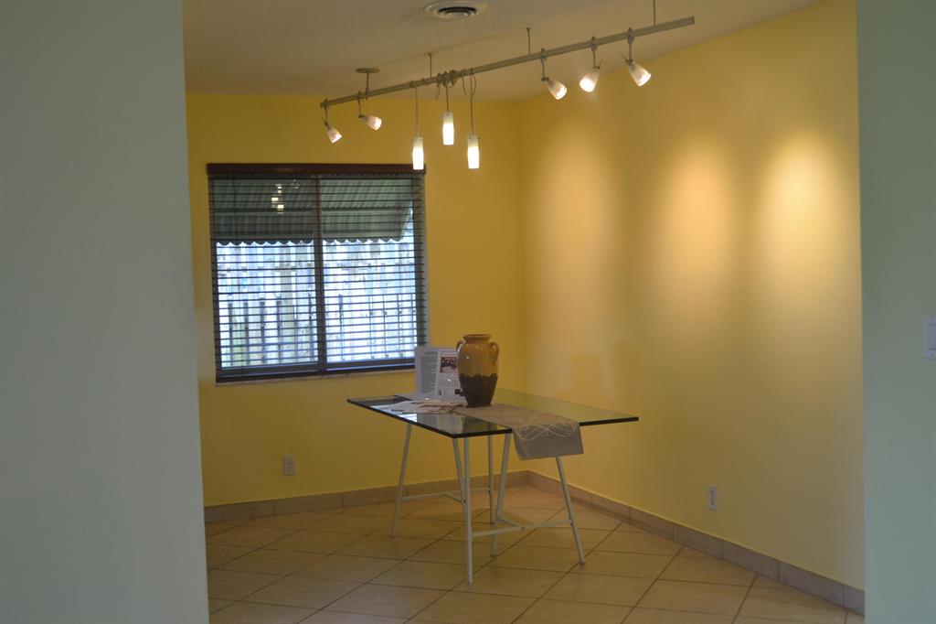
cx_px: 468
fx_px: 1092
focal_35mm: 42
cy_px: 312
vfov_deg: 31.9
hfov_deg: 46.4
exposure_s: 1/25
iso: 400
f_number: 4.5
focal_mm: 28
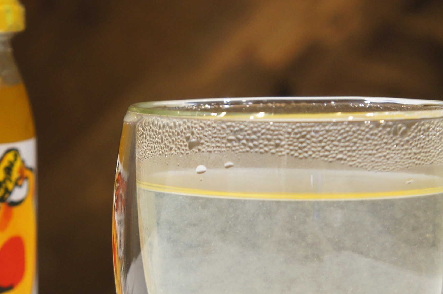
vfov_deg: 8.3
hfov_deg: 12.5
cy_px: 255
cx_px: 85
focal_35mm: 164
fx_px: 2016
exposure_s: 1/60
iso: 400
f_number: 5.6
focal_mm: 46
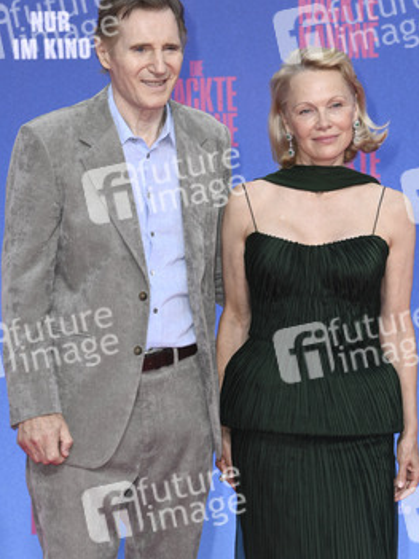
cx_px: 210
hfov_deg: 10.8
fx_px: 2212
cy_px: 266
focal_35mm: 137
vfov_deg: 14.4
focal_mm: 125
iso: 250
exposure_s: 1/250
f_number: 6.3
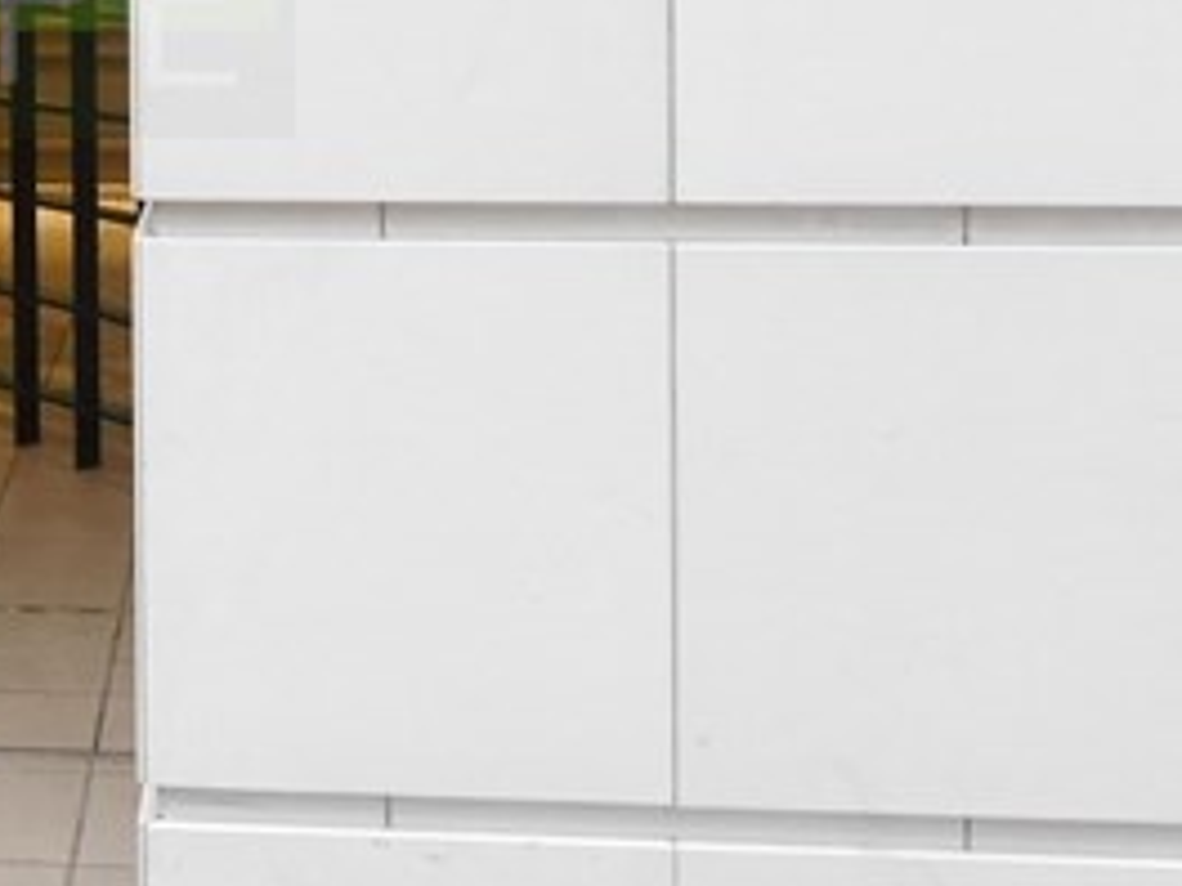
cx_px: 9
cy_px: -148
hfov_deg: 27.0
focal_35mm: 68
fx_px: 2322
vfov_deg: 20.4
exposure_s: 1/60
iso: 1600
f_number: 4
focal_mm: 7
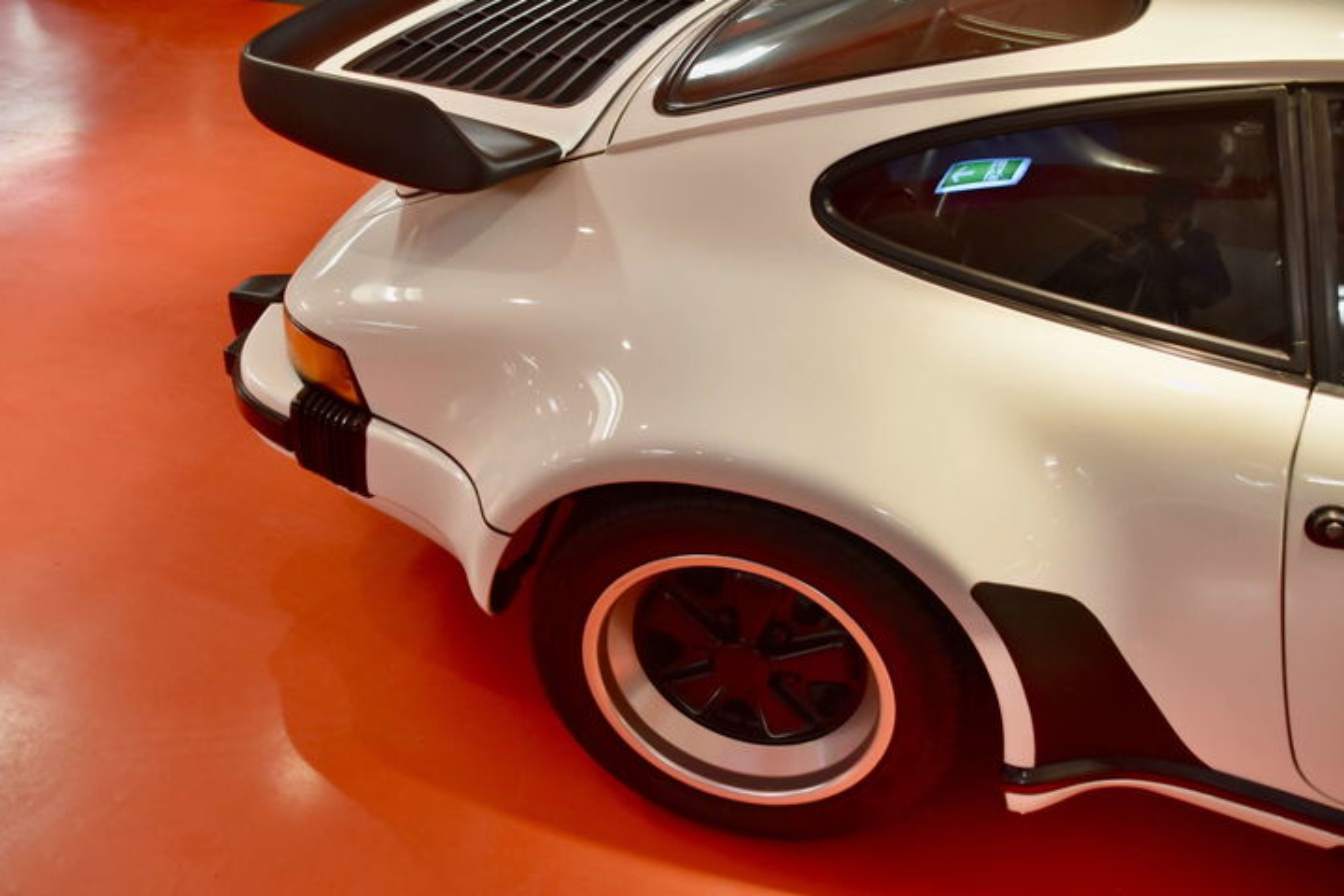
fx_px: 1195
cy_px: 470
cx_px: 663
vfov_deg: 41.1
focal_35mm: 32
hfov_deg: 58.7
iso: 720
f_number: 4
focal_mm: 20
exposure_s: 1/60
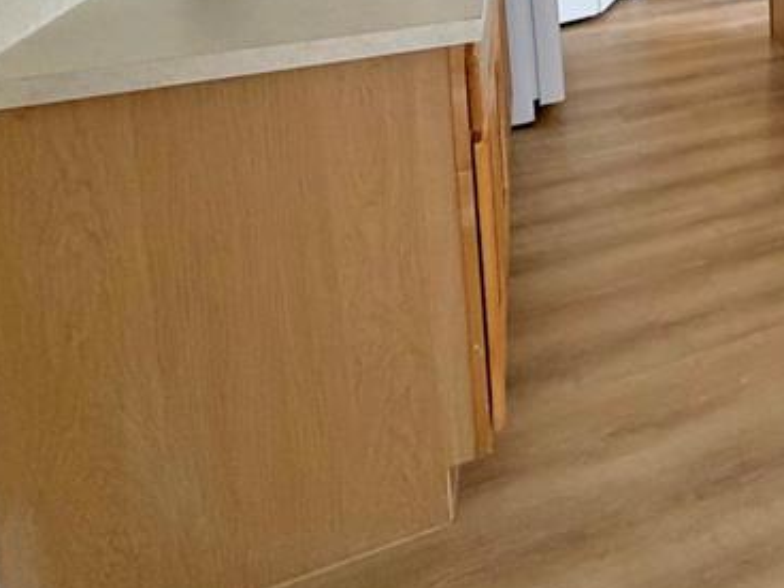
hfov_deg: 34.5
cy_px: -166
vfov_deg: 29.8
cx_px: 1010
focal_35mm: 39
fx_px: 883
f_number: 2.2
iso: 250
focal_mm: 2.22
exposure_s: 1/120
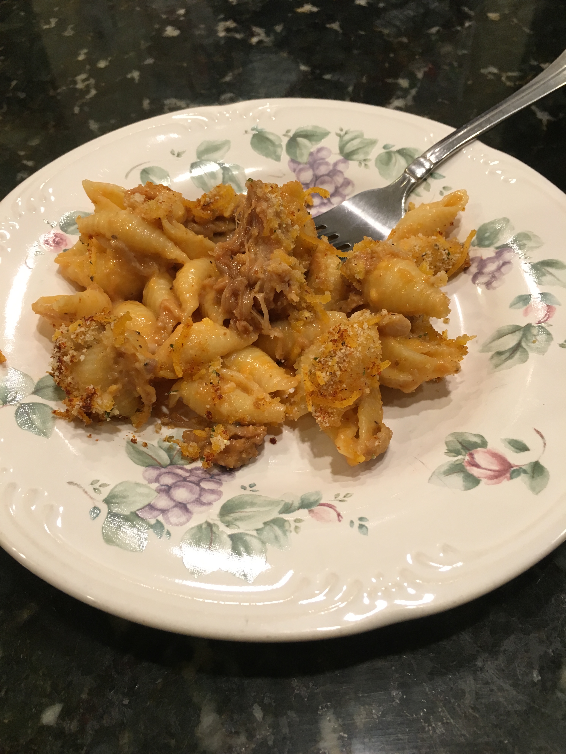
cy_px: 377
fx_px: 632
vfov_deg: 61.7
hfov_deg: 48.2
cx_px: 283
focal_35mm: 29
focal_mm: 4.15
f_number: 2.2
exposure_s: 1/30
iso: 64
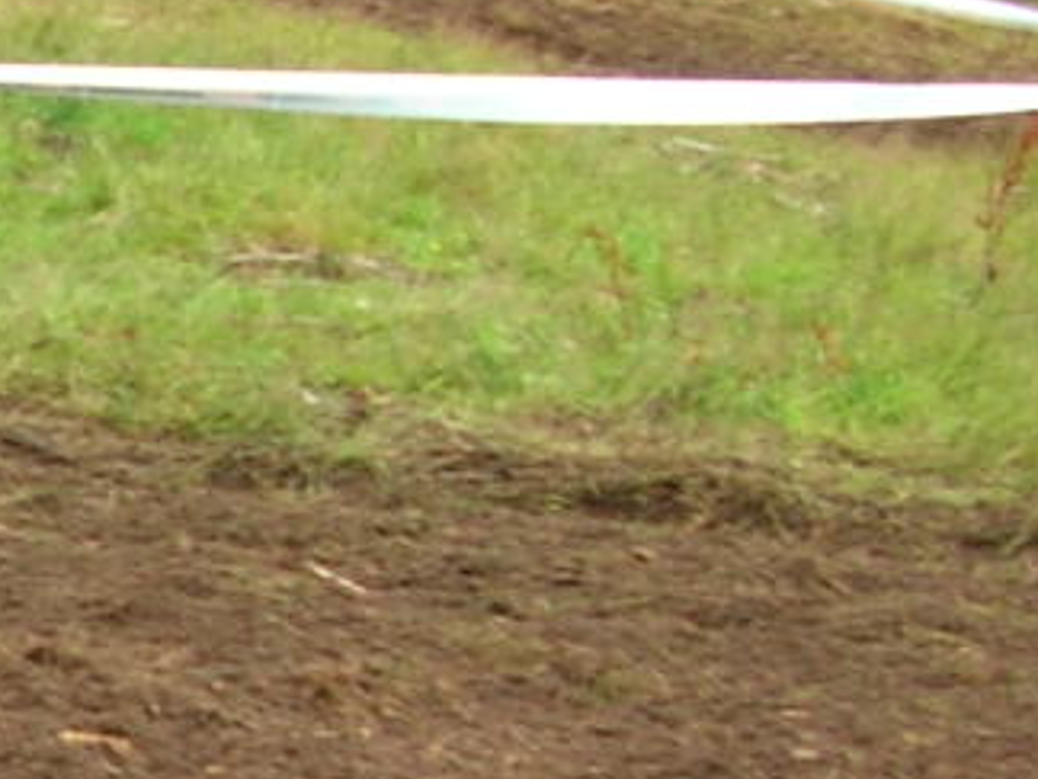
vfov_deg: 8.5
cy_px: 930
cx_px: -1352
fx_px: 5188
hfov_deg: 10.1
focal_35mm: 173
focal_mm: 5.8
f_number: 2.8
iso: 50
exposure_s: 1/103
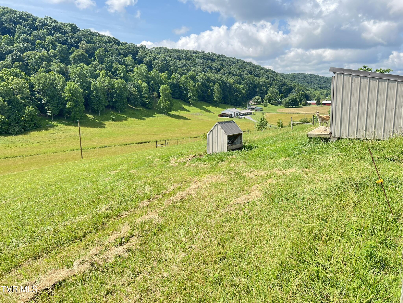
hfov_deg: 67.3
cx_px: 202
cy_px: 152
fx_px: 303
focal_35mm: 26
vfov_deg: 53.1
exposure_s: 1/1224
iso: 50
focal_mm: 5.7
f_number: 1.5
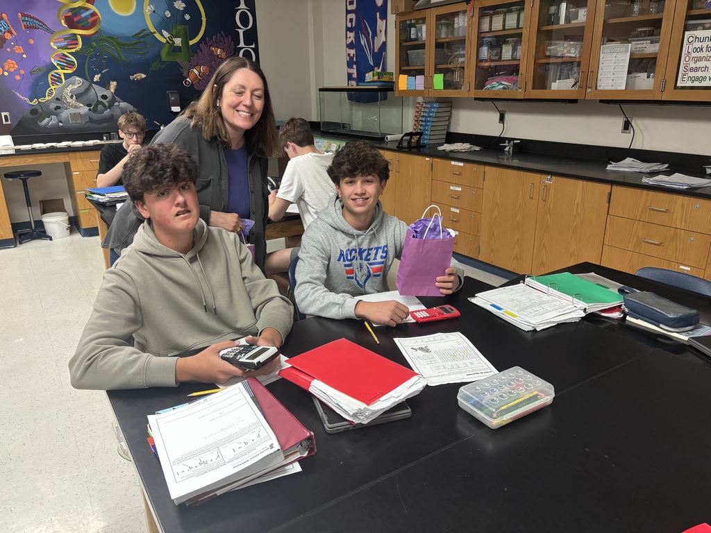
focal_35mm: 26
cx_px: 356
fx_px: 534
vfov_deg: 53.1
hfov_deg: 67.3
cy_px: 266
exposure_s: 1/60
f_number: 1.6
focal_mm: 5.96
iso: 250
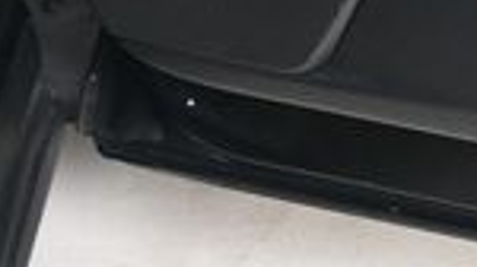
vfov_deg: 7.4
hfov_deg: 13.4
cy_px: -378
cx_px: 712
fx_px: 1920
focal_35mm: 152
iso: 100
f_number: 5.6
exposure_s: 1/160
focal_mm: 23
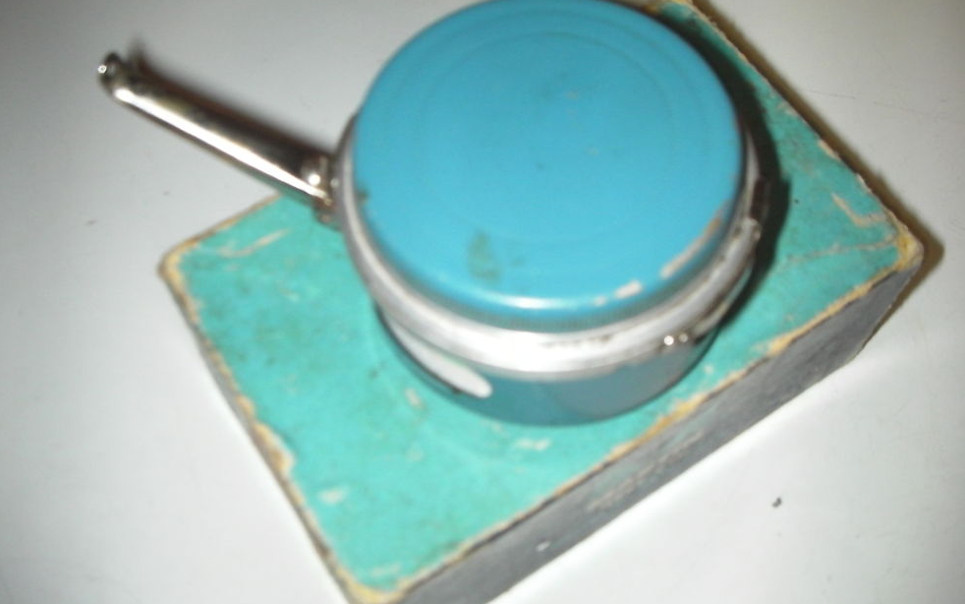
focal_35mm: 41
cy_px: 256
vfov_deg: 31.2
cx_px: 487
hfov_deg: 48.2
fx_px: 1078
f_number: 3.5
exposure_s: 1/30
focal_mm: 6.3
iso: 200
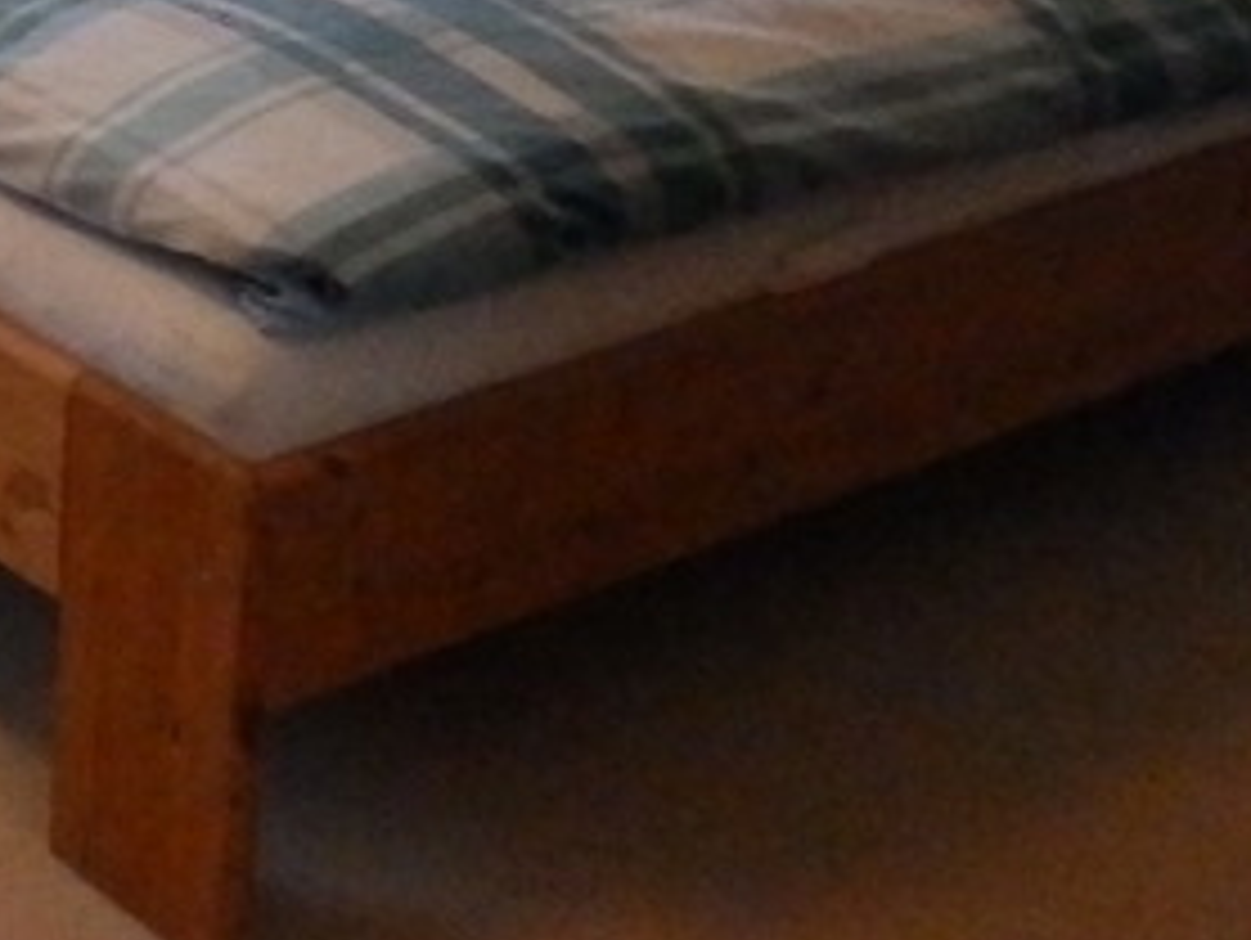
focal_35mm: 81
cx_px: -562
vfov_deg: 16.8
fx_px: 2930
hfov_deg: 20.9
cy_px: -391
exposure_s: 1/125
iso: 1600
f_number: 3.4
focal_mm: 4
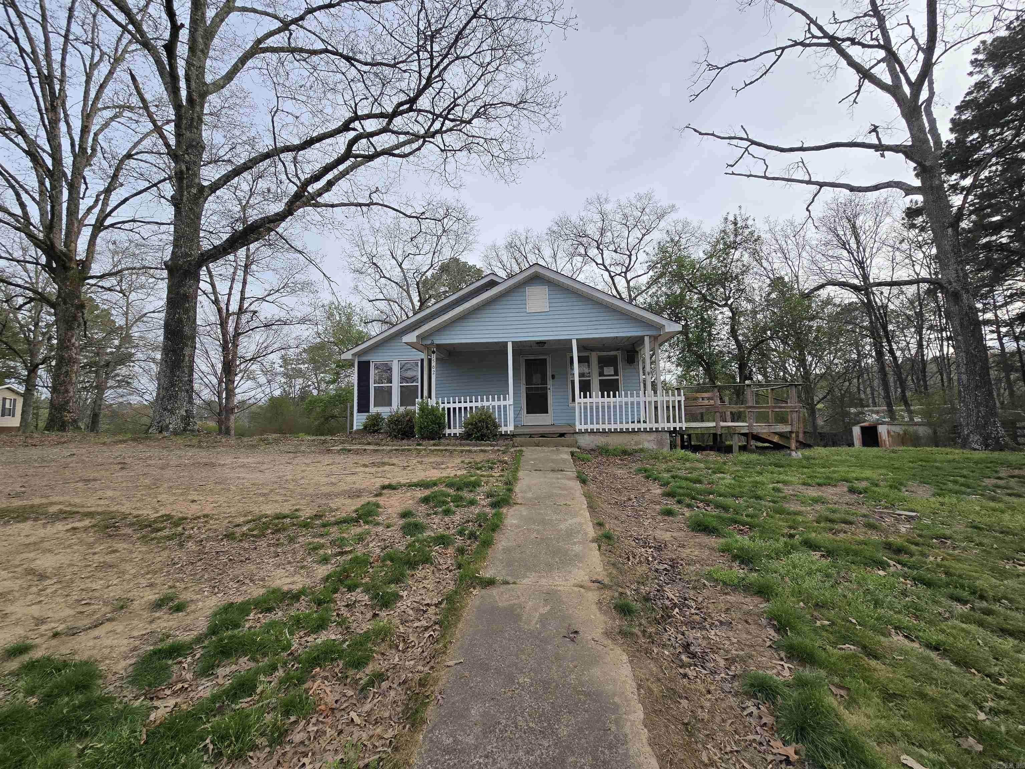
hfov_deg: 106.2
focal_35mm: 13
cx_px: 512
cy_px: 384
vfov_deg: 89.9
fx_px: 385
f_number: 2.2
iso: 50
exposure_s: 1/934
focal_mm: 2.2
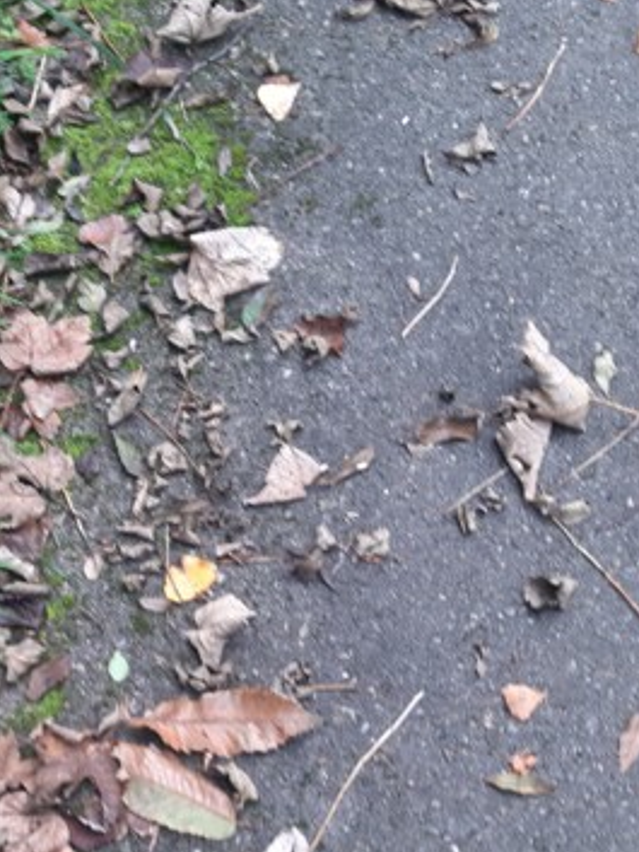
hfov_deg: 25.5
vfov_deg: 34.1
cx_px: 29
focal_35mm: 55
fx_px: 1353
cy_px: 659
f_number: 1.7
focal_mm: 3.93
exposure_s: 1/100
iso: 64
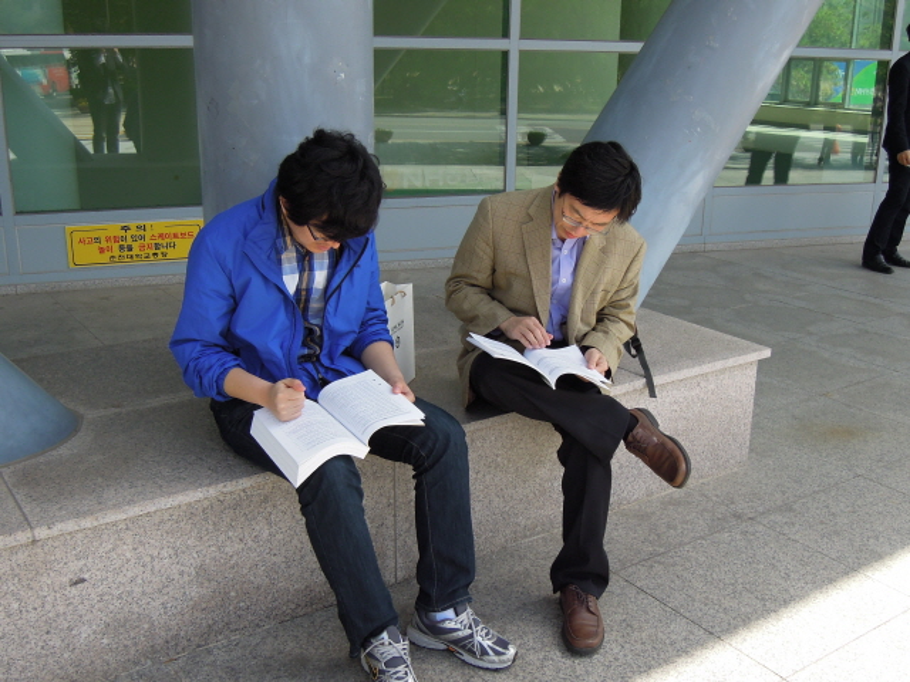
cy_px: 341
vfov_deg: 36.0
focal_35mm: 40
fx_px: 1052
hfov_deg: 46.8
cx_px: 455
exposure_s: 1/500
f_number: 3.3
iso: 160
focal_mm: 7.2
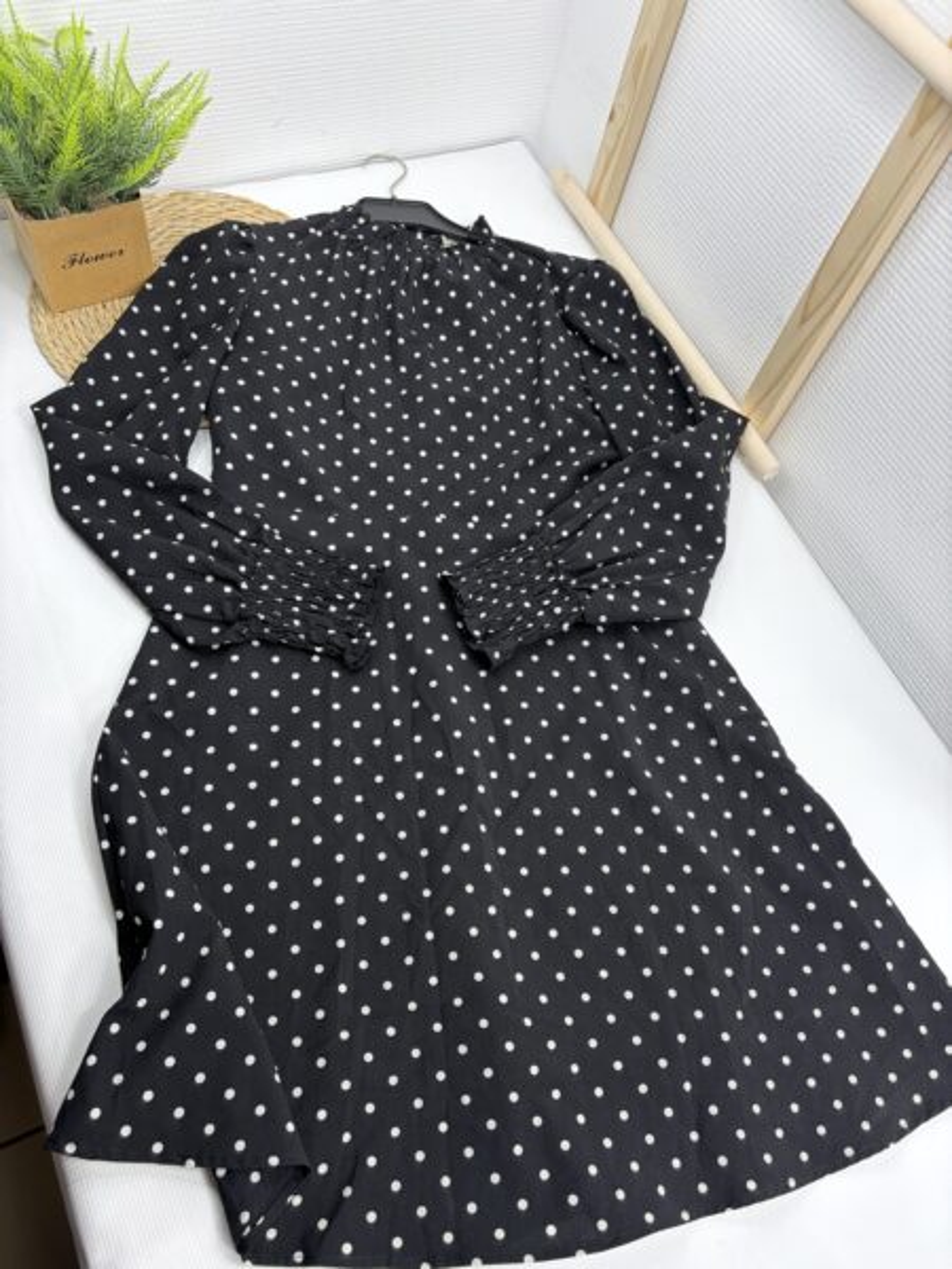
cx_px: 476
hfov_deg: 53.1
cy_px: 634
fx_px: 953
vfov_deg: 67.3
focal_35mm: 26
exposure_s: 1/100
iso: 40
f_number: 1.6
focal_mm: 5.96
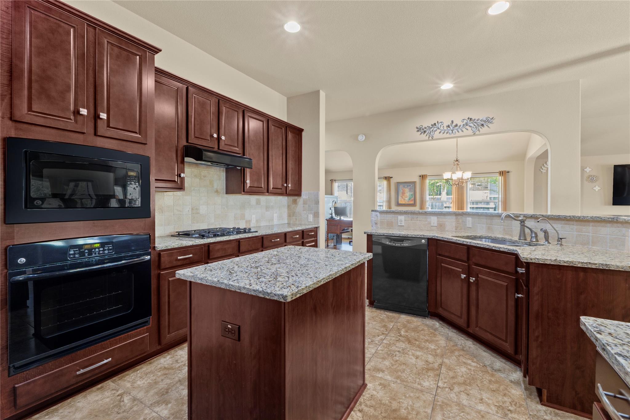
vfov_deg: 77.3
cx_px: 315
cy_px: 210
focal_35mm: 15
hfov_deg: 100.4
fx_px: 262
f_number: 11
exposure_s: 6
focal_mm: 10
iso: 250
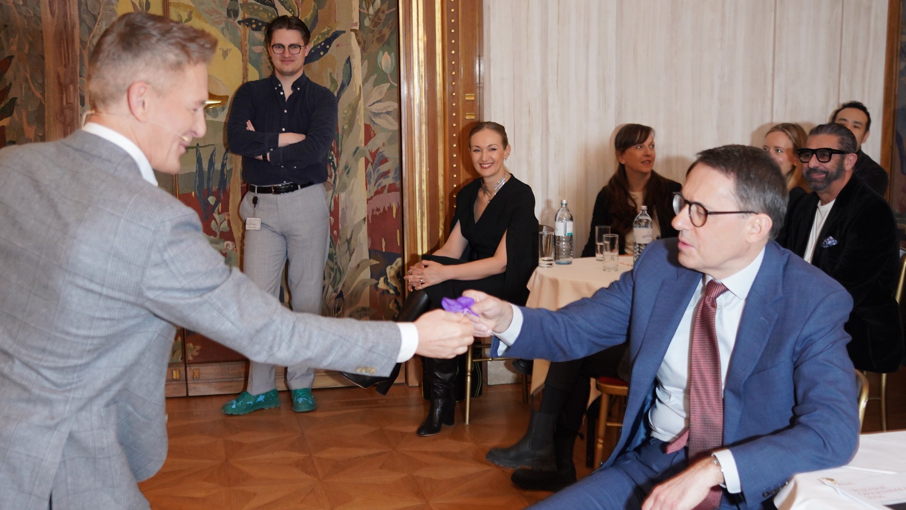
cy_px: 332
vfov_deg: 23.4
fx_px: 1225
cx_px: 399
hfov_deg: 40.5
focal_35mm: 51
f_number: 4
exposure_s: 1/200
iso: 2000
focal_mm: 43
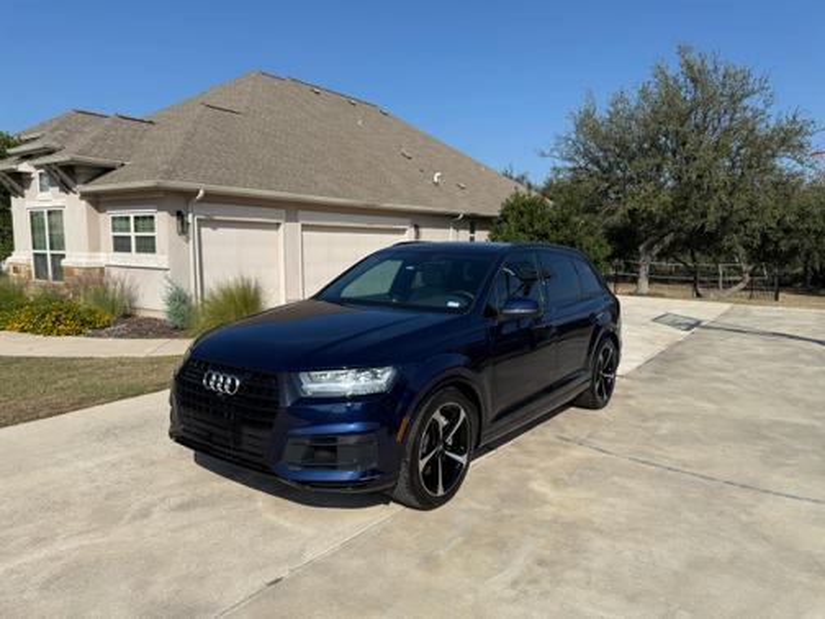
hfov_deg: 71.6
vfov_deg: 56.8
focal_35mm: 24
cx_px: 412
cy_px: 310
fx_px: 572
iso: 80
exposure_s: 1/6711
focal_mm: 6.76
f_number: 1.78
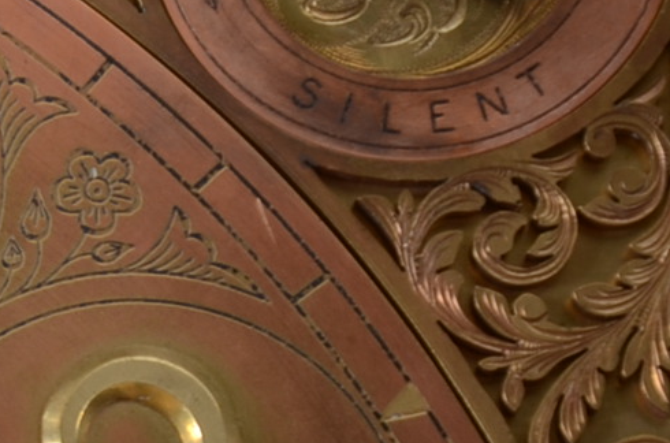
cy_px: 971
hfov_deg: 4.3
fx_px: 8688
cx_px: -860
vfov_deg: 2.9
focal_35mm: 468
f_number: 10
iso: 125
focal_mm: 62
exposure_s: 1/125
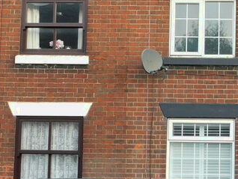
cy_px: 83
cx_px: 232
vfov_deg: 16.8
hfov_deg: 21.5
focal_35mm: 88
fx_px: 605
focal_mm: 7.1
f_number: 3.6
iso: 125
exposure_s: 1/100
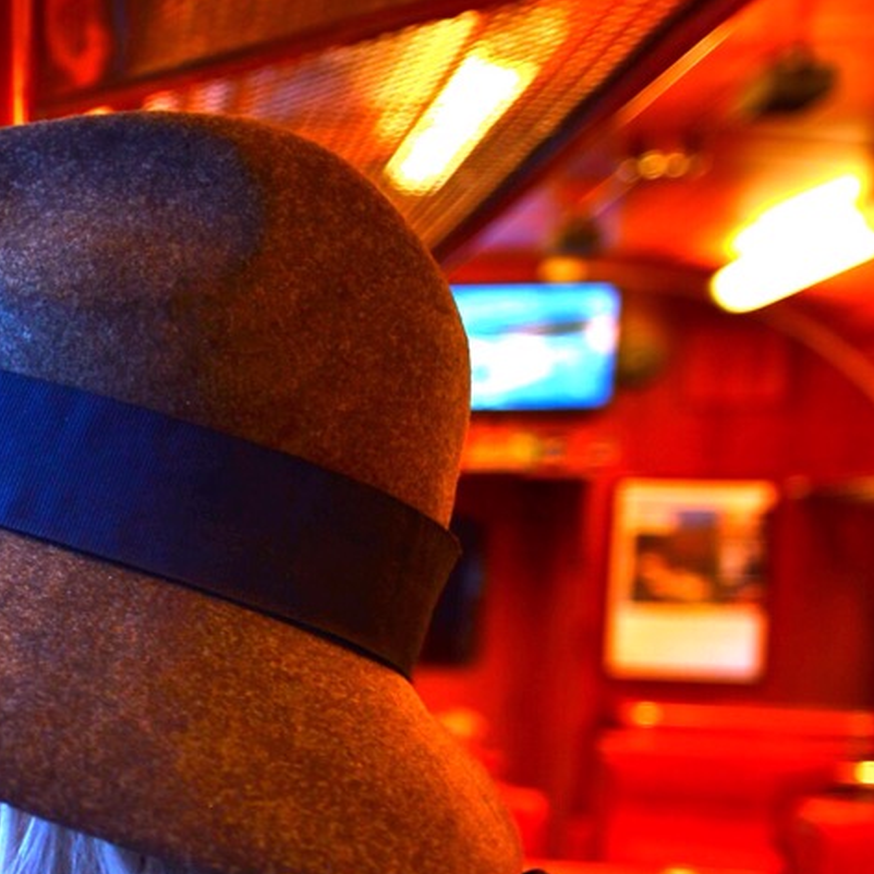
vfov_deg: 24.2
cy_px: 712
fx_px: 2000
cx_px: -408
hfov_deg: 21.1
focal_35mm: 70
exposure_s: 1/80
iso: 560
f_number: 2.8
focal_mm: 19
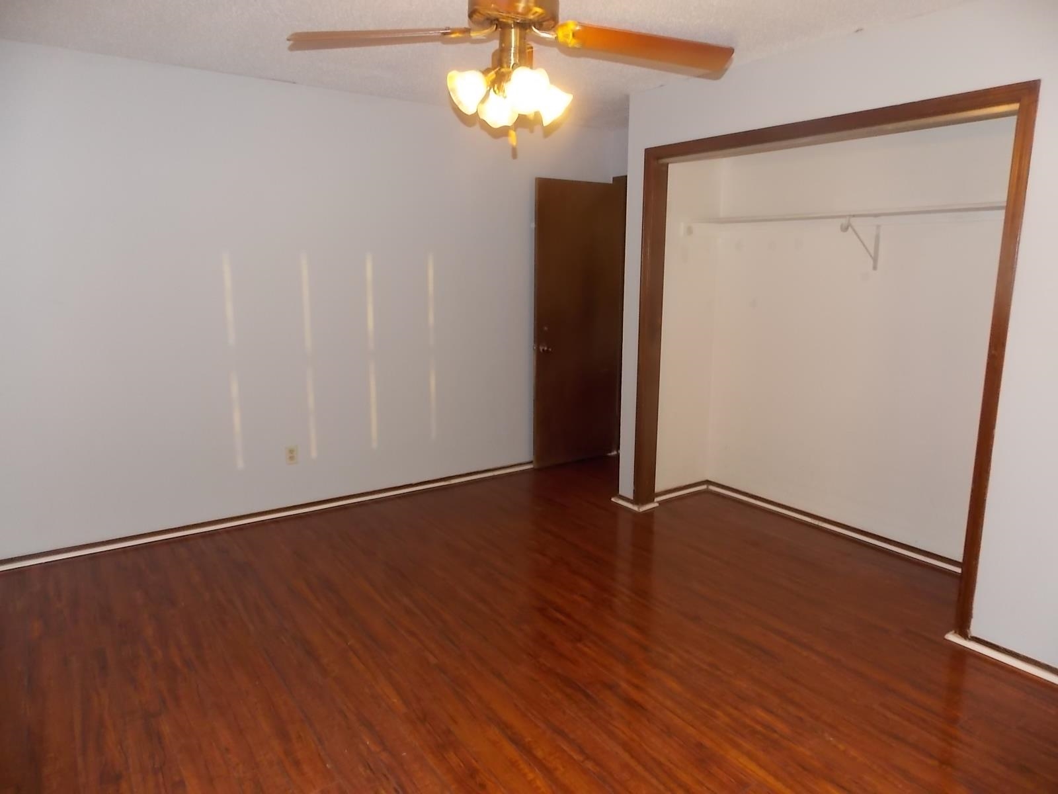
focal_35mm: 23
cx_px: 529
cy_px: 397
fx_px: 703
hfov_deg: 73.9
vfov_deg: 58.9
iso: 200
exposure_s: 1/30
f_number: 3.1
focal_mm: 4
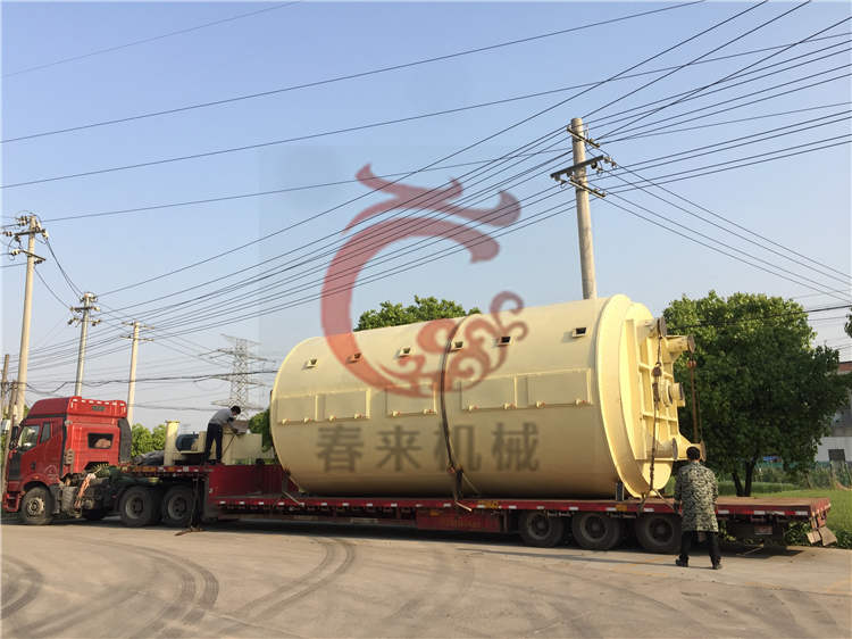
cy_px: 320
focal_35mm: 29
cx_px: 426
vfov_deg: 48.2
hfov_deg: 61.7
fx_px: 714
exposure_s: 1/1099
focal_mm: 4.15
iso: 32
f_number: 2.2
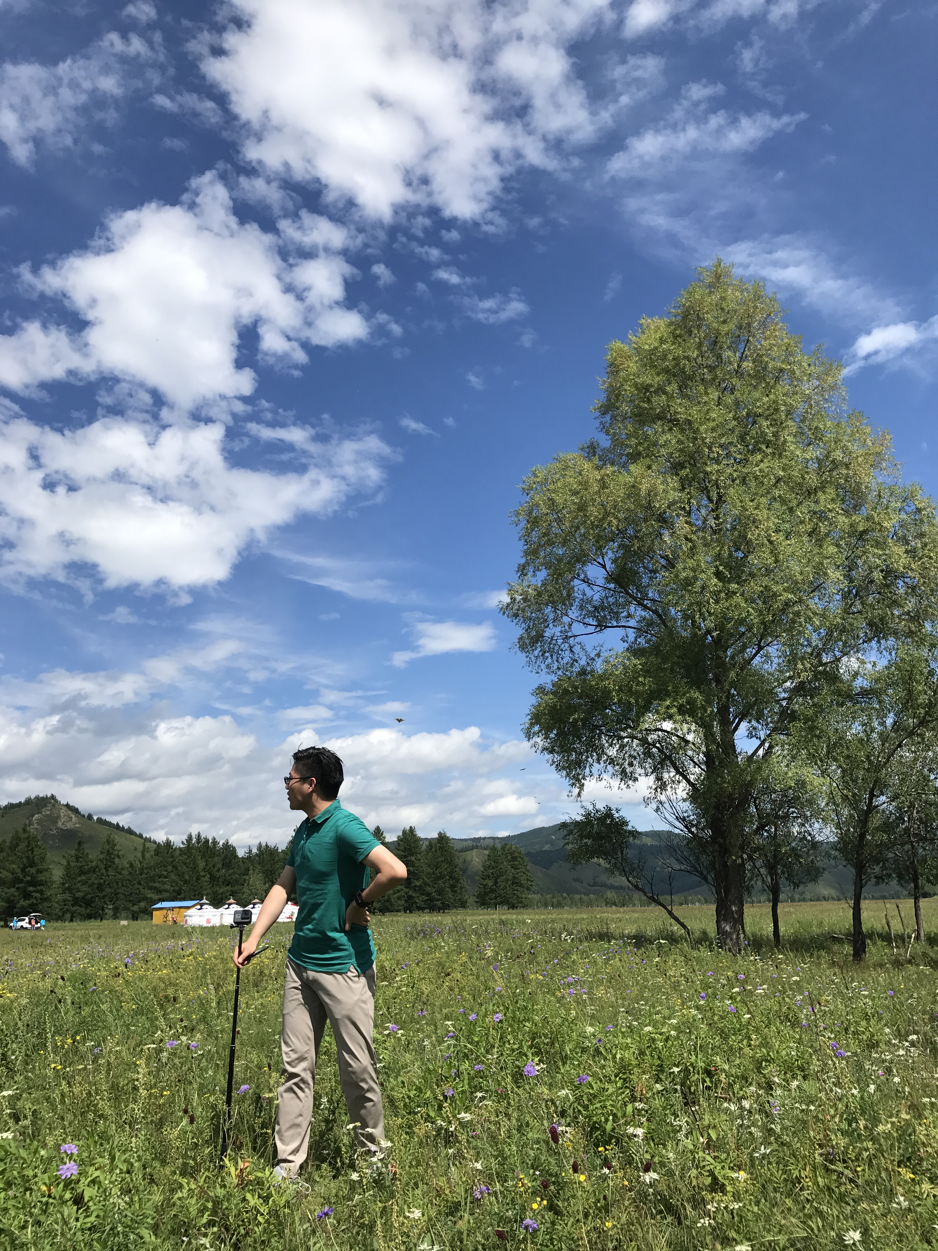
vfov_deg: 63.4
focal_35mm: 28
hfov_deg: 49.7
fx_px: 1012
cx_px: 469
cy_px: 626
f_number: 1.8
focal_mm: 3.99
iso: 20
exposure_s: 1/3195
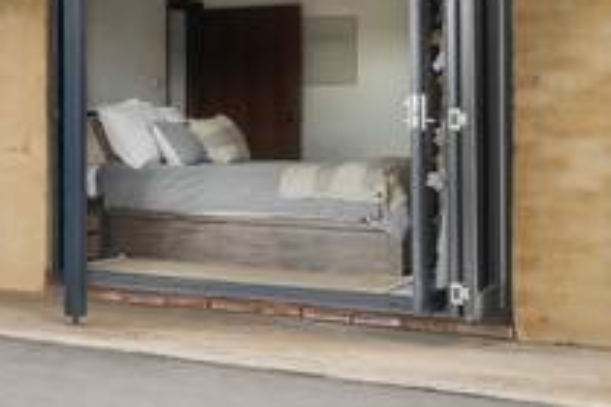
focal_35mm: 73
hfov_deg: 18.4
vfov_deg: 18.5
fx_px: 1239
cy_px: 90
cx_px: -611
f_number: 8
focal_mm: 10
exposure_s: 1/160
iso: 160
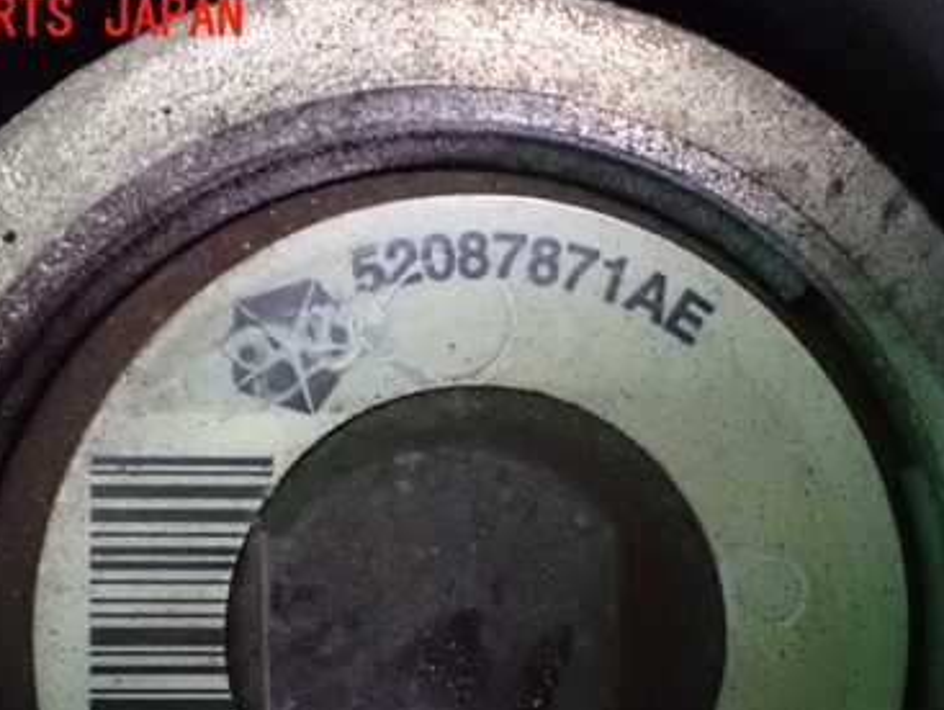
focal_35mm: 49
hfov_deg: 38.8
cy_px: 566
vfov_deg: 29.1
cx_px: 548
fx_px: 1338
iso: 1600
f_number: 2.3
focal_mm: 5.4
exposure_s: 1/20
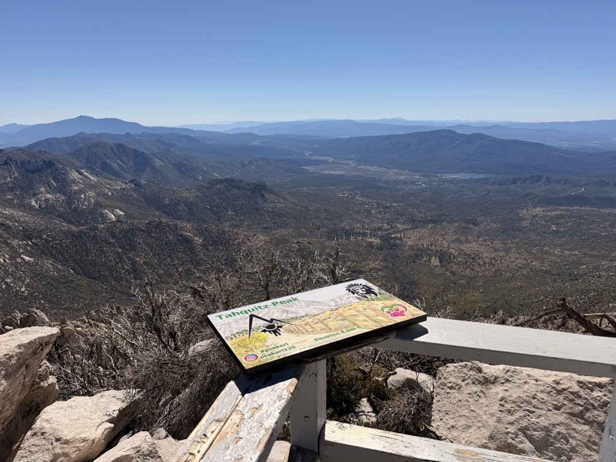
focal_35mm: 24
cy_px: 231
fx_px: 427
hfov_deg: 71.6
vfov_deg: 56.8
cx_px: 308
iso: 80
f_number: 1.78
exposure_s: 1/9091
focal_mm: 6.76
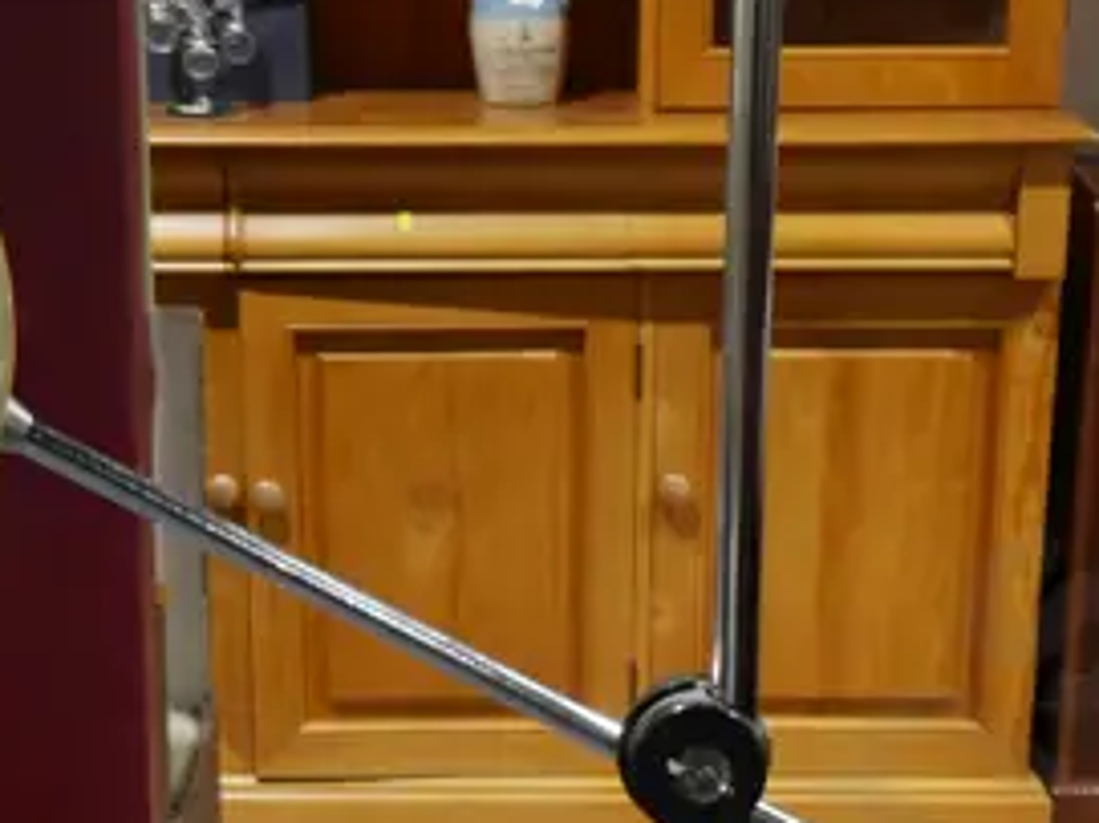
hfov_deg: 18.5
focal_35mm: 106
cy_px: 1431
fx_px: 3364
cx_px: 444
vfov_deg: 12.8
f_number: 4.5
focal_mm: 14
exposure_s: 1/60
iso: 500
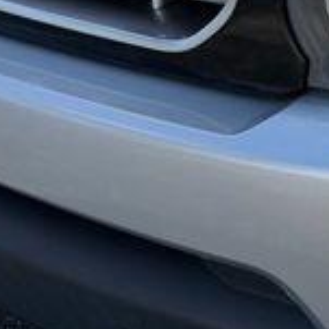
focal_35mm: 90
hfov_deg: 17.3
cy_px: 76
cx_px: 497
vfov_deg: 19.1
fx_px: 968
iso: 100
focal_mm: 6.76
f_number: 1.78
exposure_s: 1/2703
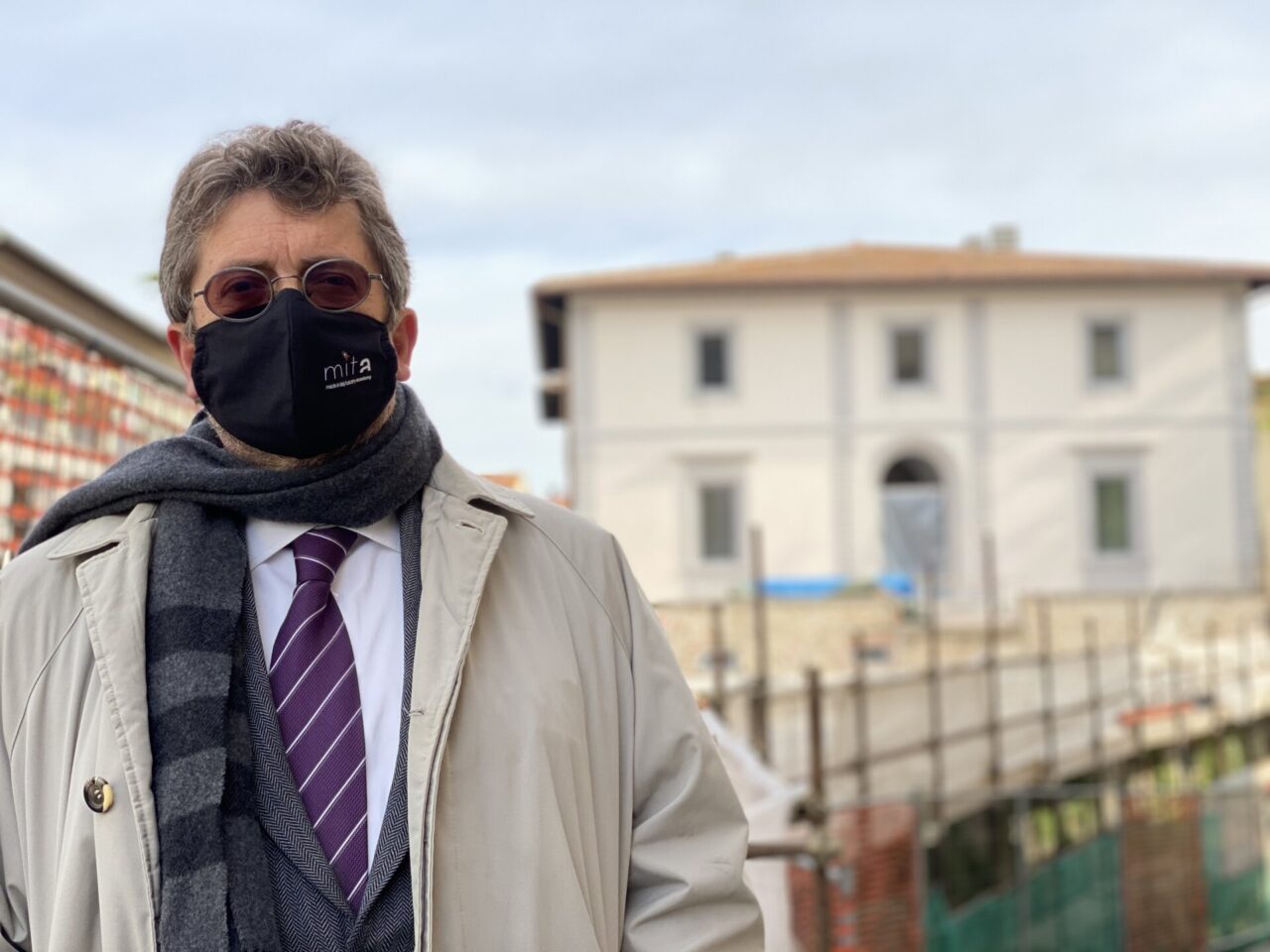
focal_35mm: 52
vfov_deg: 28.0
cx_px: 635
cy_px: 476
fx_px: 1908
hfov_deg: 36.8
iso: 20
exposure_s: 1/558
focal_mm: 6
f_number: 2
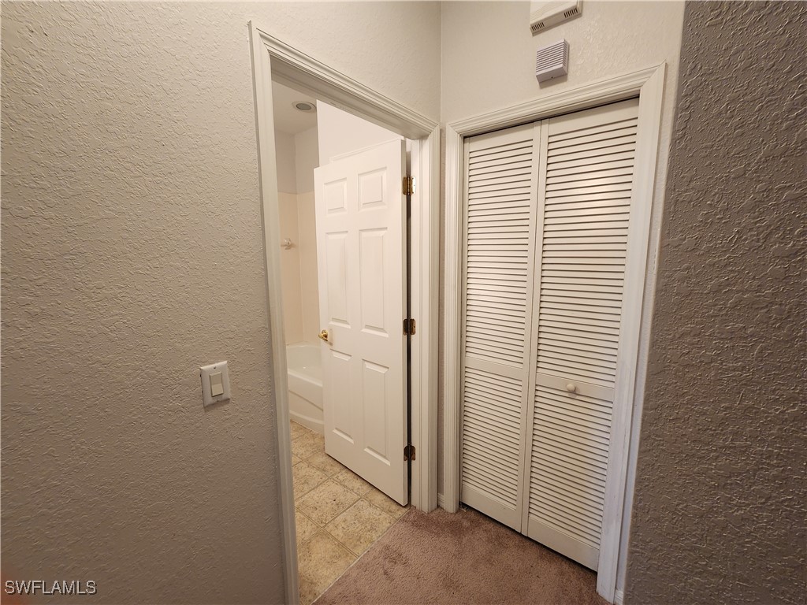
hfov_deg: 106.2
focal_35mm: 13
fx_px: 303
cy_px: 302
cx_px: 404
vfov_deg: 89.9
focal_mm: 2.2
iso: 200
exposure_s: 1/60
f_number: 2.2
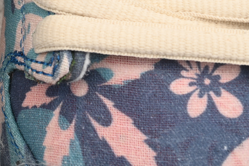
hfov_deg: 12.6
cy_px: -104
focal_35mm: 161
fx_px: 1114
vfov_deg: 8.3
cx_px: -16
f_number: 11
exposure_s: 1/200
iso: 100
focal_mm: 44
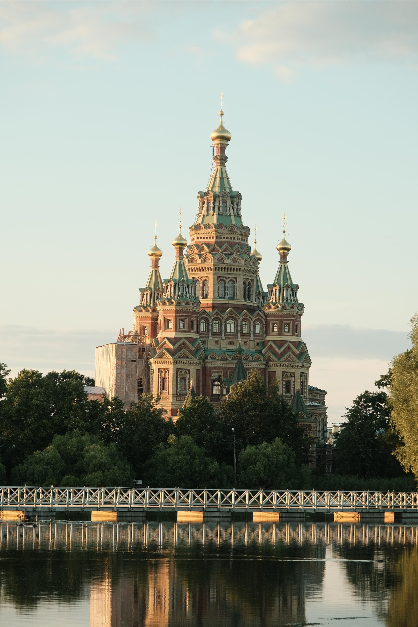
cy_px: 314
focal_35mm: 120
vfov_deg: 17.1
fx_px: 2090
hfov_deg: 11.4
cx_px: 209
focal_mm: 80
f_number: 4
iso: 640
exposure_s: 1/500
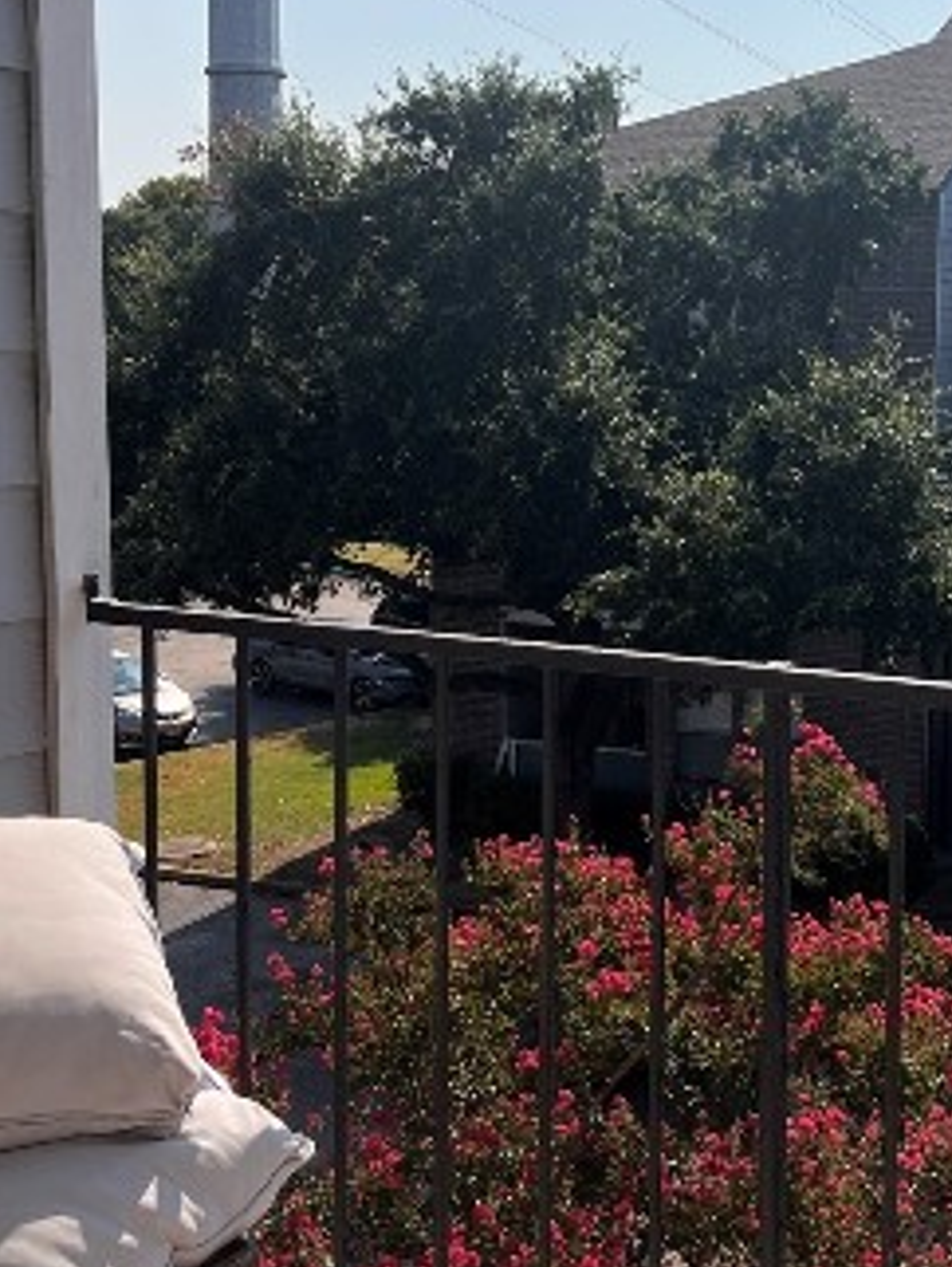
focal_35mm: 62
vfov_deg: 31.2
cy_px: 574
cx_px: 684
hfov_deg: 23.5
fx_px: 2270
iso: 50
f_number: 1.5
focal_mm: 5.7
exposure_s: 1/8000
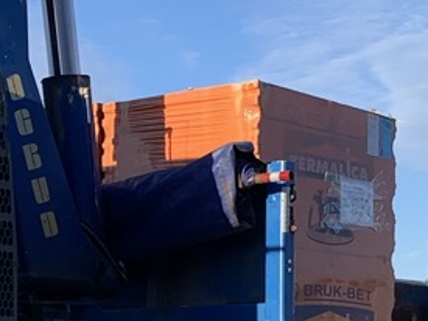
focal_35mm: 121
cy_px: 349
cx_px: 202
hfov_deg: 16.3
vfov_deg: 12.0
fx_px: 1495
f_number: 1.8
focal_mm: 4.25
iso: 25
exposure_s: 1/1190
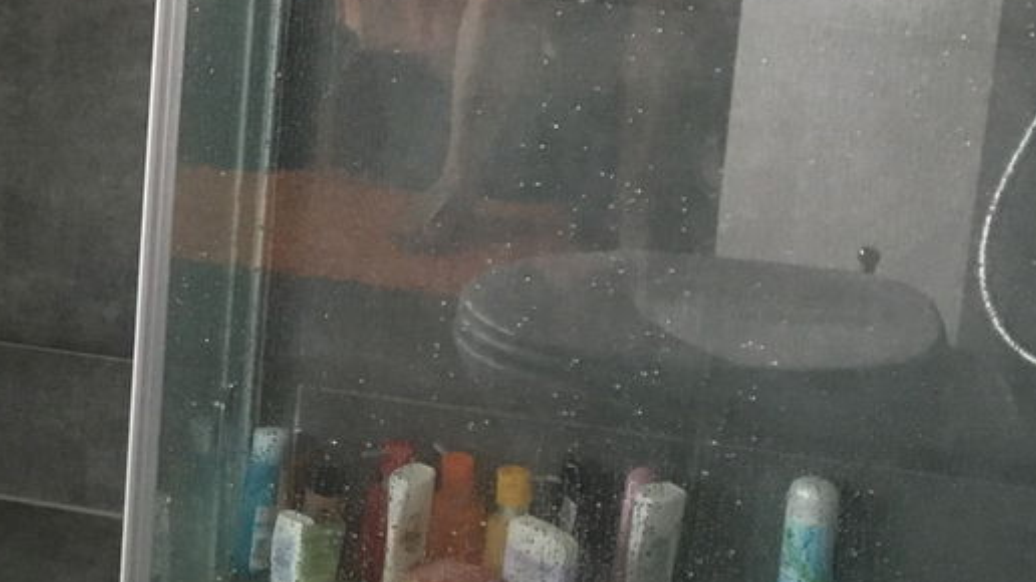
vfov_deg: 12.2
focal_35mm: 98
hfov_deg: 19.6
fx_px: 2692
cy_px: 18
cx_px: -412
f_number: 2.2
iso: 160
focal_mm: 4.15
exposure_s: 1/33
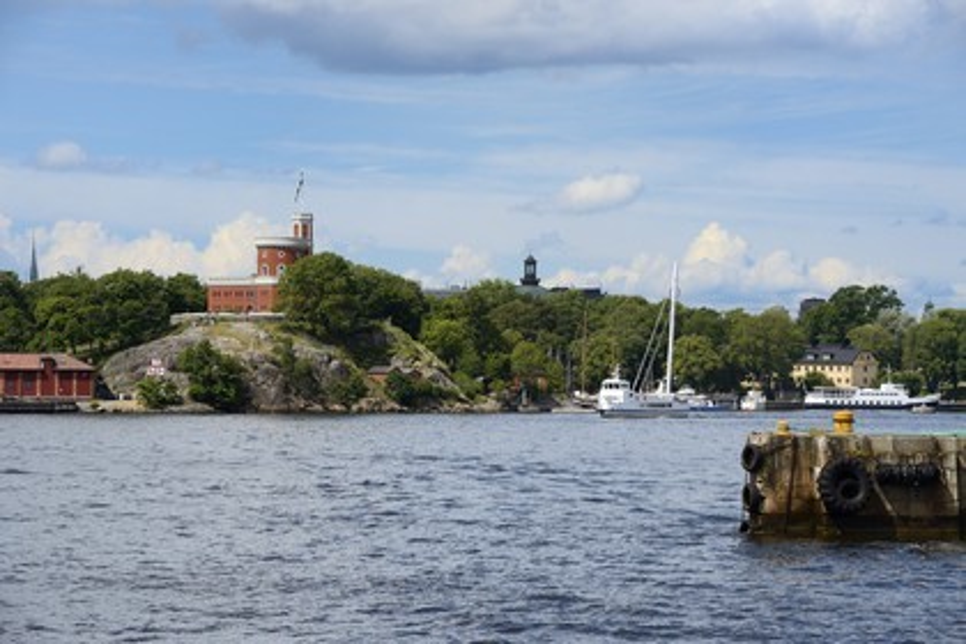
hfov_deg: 15.2
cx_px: 483
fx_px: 3622
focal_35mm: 135
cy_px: 322
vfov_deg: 10.2
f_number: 9
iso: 200
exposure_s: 1/500
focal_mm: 135
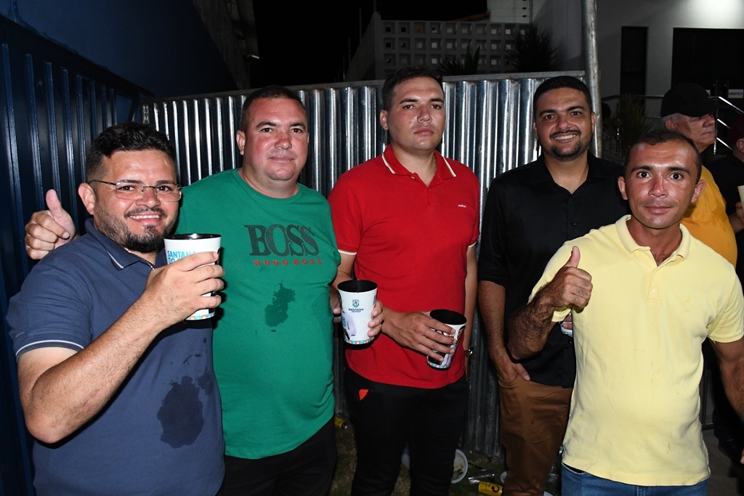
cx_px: 372
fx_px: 558
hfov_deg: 67.4
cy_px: 248
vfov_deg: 47.9
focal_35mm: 27
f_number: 5.6
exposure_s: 1/125
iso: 3200
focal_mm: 18
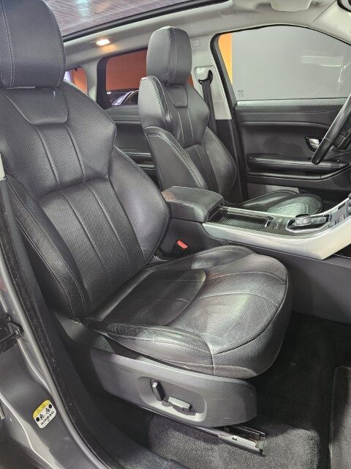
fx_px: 311
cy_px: 234
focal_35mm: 23
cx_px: 176
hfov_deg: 58.9
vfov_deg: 73.9
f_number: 1.7
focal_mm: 6.3
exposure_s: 1/33
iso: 640
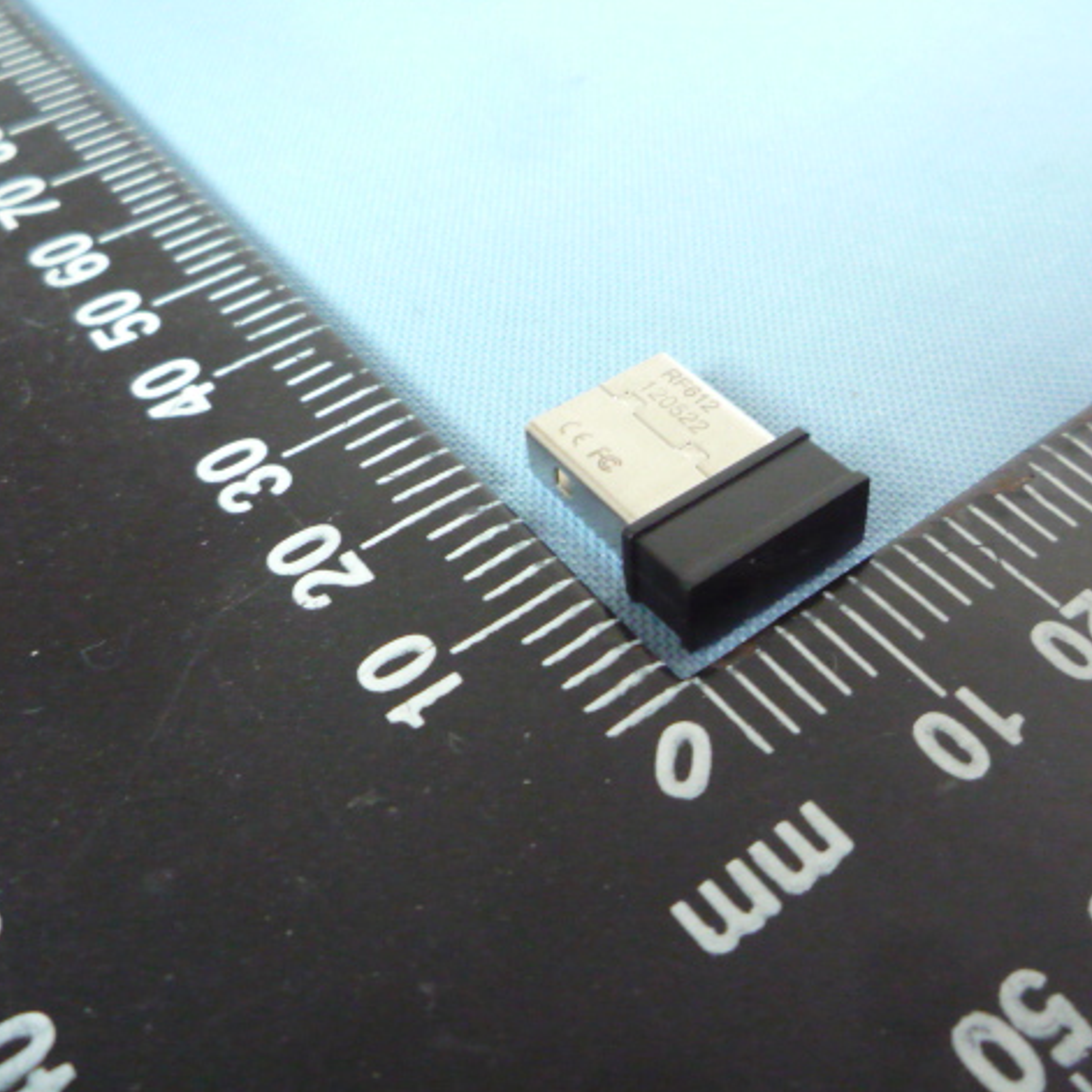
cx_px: 691
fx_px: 1285
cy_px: 540
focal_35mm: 36
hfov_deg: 45.6
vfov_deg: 46.0
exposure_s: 1/15
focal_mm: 5.2
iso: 800
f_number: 3.3
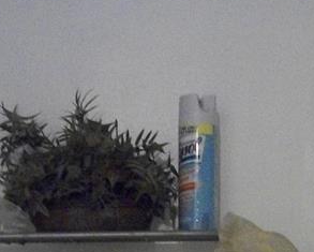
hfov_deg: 16.7
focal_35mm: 109
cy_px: 396
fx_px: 1014
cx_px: -86
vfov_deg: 13.2
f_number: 2.9
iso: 640
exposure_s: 1/15
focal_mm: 5.7
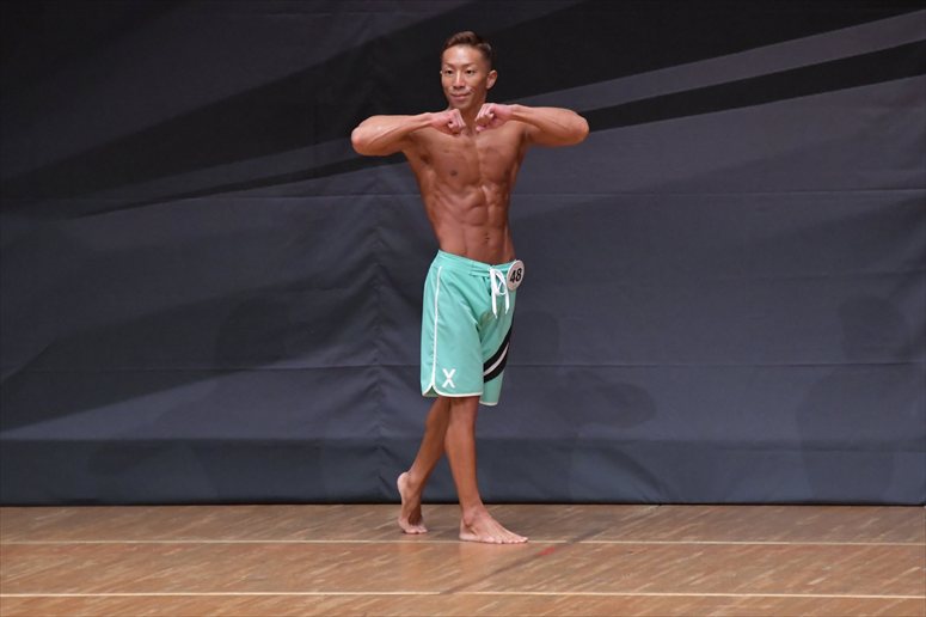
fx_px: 8099
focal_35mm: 315
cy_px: 308
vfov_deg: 4.4
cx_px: 463
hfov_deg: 6.5
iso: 6400
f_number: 5.6
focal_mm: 210
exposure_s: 1/400
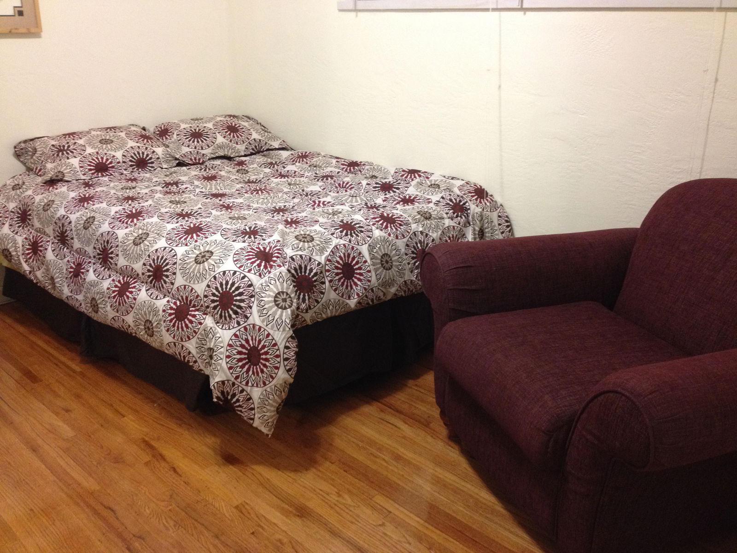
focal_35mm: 35
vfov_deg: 40.7
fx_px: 745
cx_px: 368
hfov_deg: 52.6
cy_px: 276
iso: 250
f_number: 2.4
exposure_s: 1/20
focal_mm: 4.28
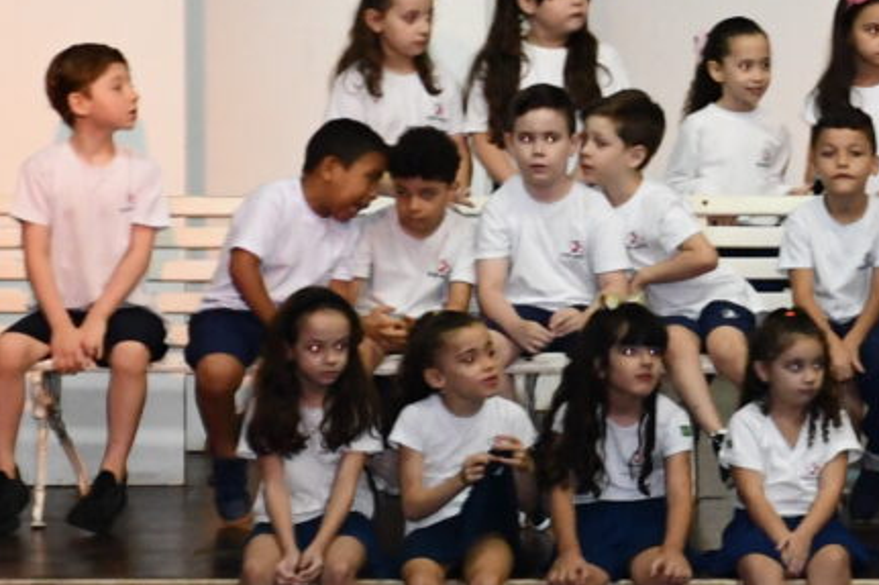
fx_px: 9787
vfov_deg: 3.4
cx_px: 1466
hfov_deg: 5.1
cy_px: 218
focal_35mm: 401
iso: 1800
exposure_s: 1/60
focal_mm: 60
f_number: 5
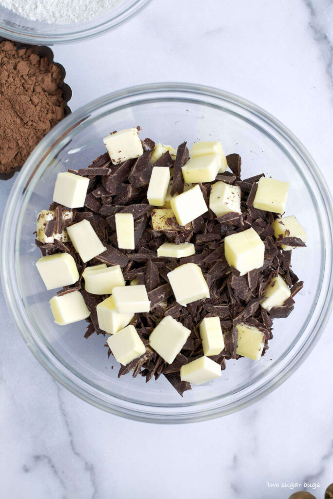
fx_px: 1040
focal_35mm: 75
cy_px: 250
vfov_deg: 27.0
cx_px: 166
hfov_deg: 18.2
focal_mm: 50
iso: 100
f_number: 2.8
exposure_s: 1/100
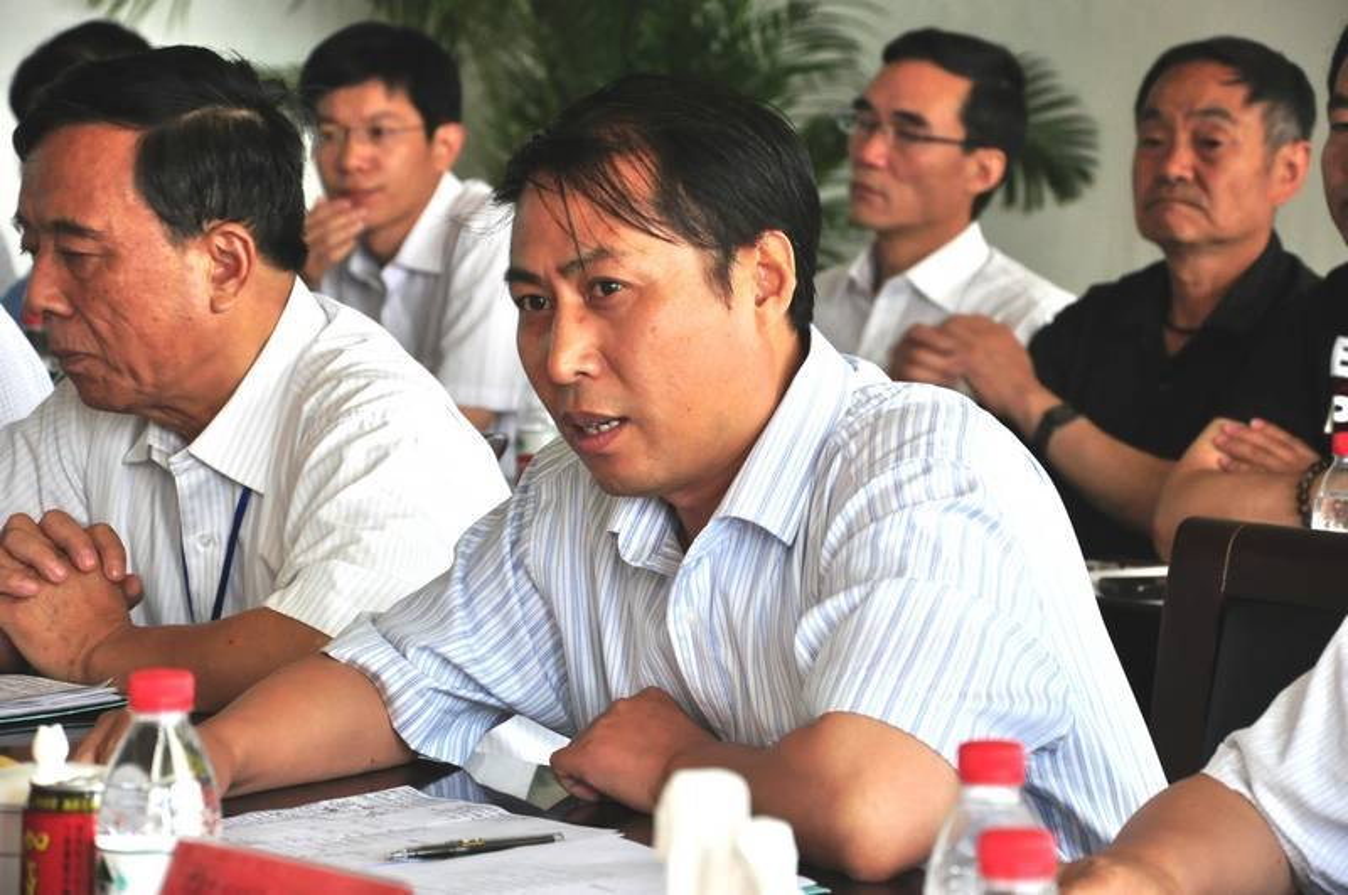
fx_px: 5497
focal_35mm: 147
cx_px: 674
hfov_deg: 14.0
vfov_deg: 9.3
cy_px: 448
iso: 800
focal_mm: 98
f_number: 7.1
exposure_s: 1/60
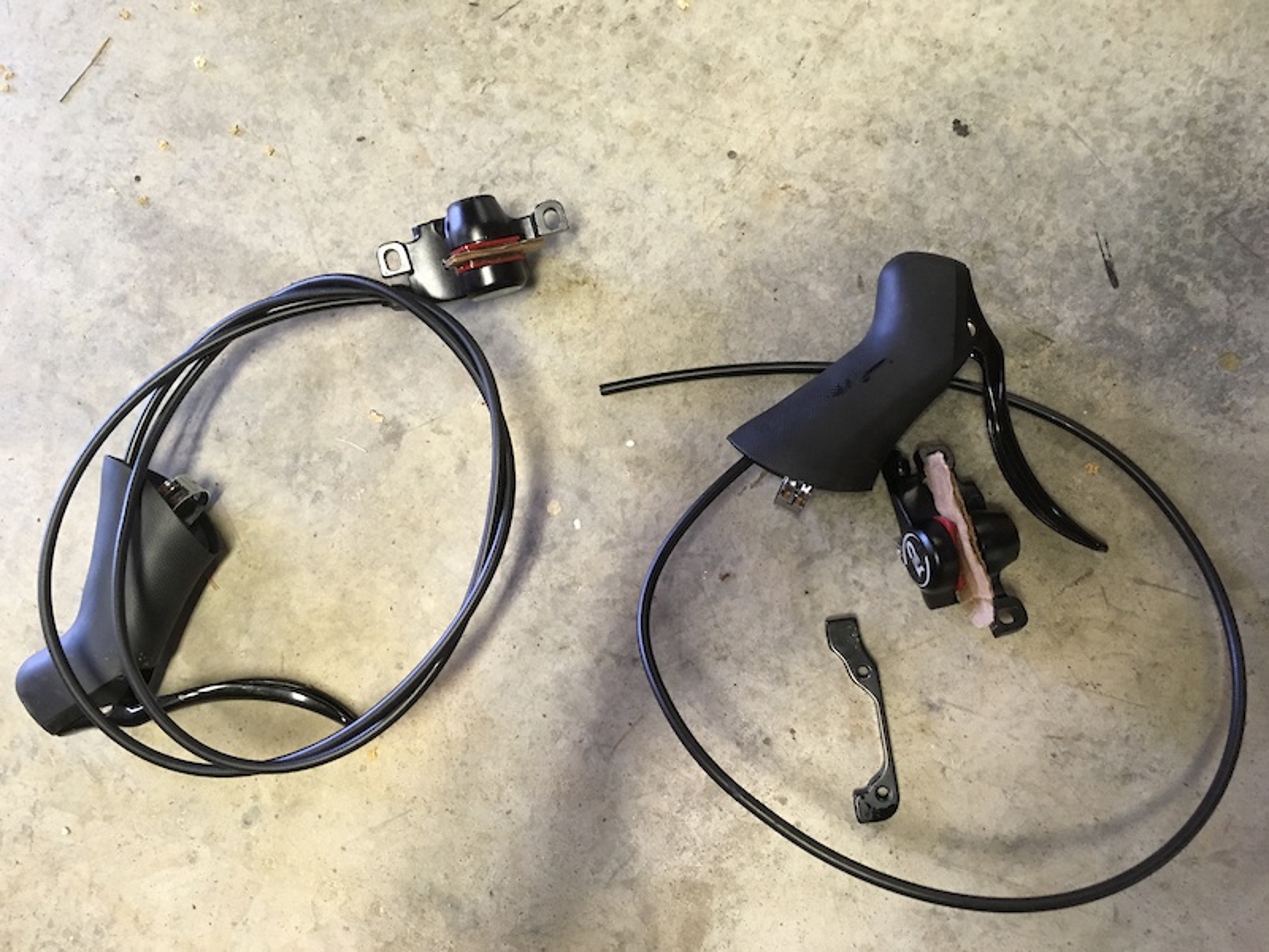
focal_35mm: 29
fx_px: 1063
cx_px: 634
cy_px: 476
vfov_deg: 48.2
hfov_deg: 61.7
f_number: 2.2
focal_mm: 4.15
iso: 160
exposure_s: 1/30
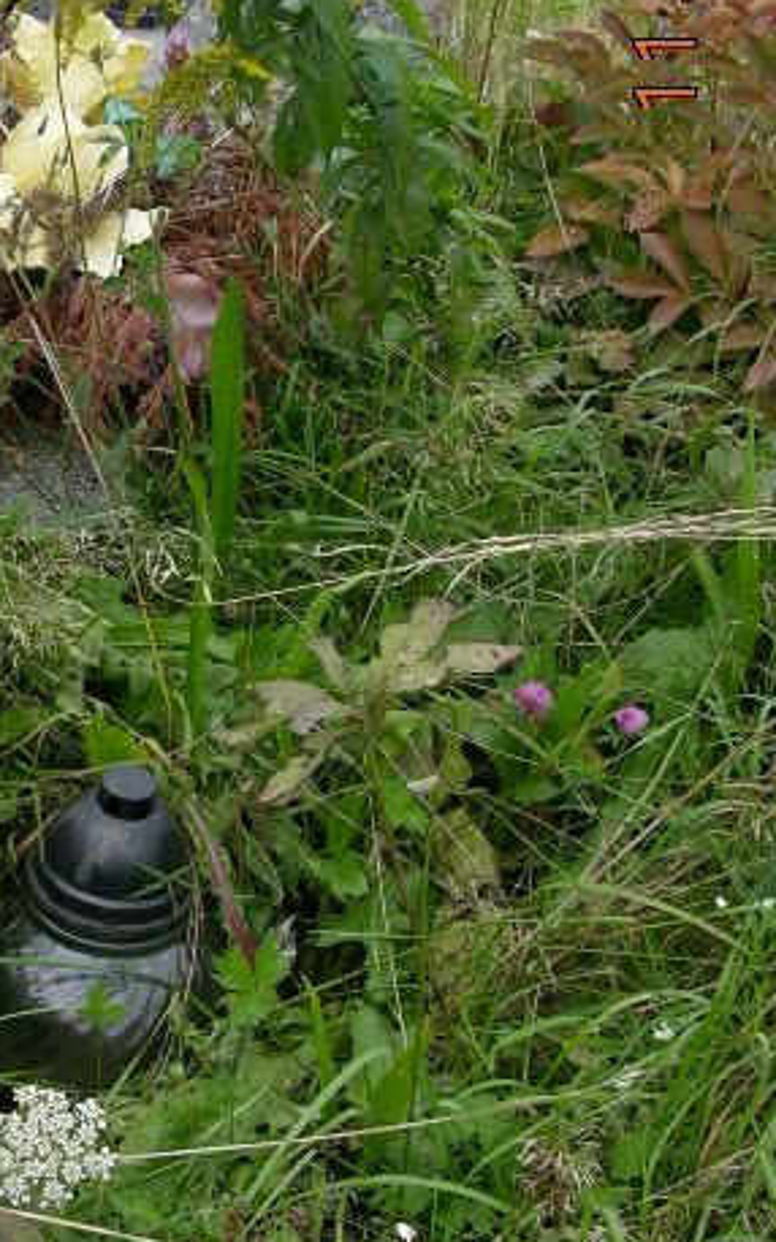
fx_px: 2810
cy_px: 515
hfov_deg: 15.2
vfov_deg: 24.9
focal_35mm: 83
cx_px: -157
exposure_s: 1/150
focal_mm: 8.9
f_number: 4.5
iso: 50
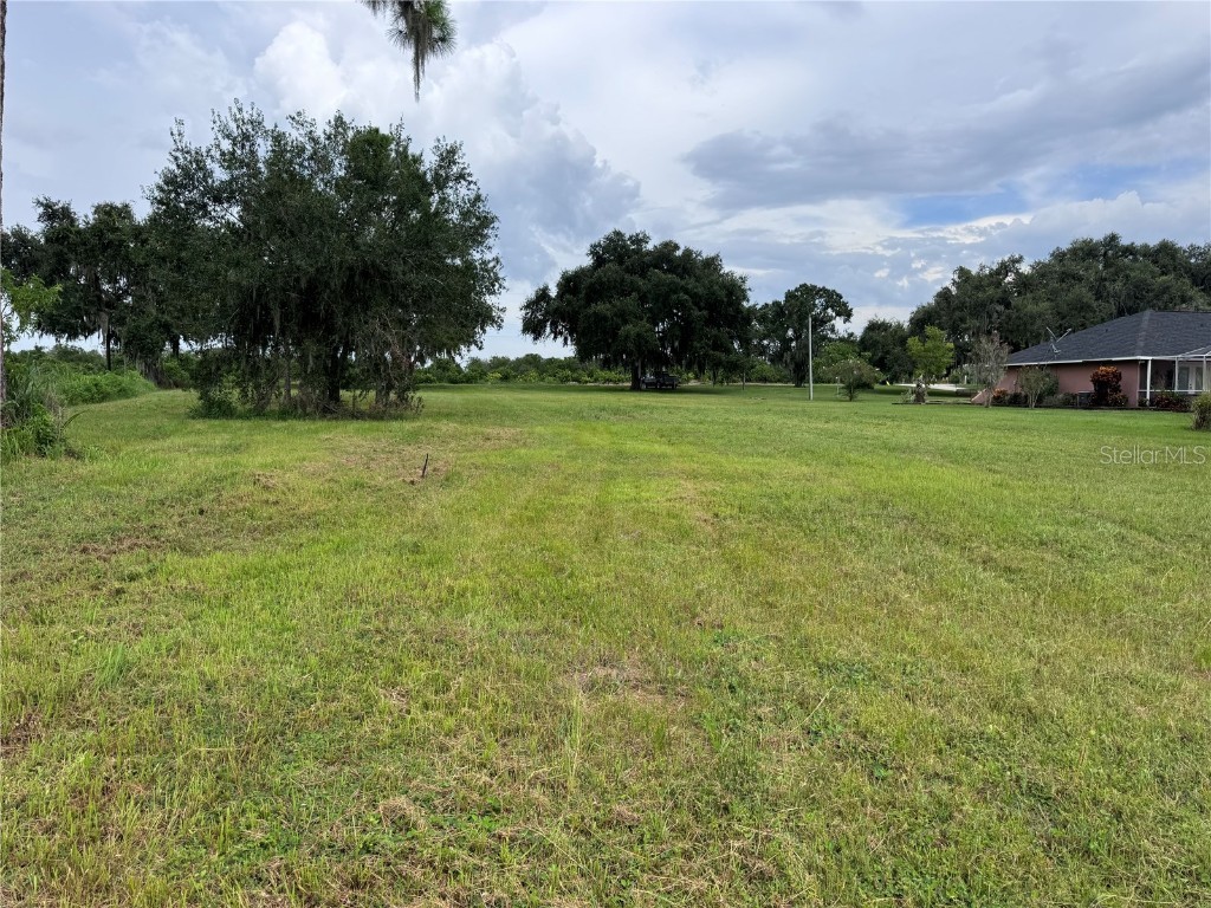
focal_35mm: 24
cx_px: 606
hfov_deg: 71.6
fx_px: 840
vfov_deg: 56.8
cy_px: 454
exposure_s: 1/3413
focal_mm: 6.76
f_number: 1.78
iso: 80
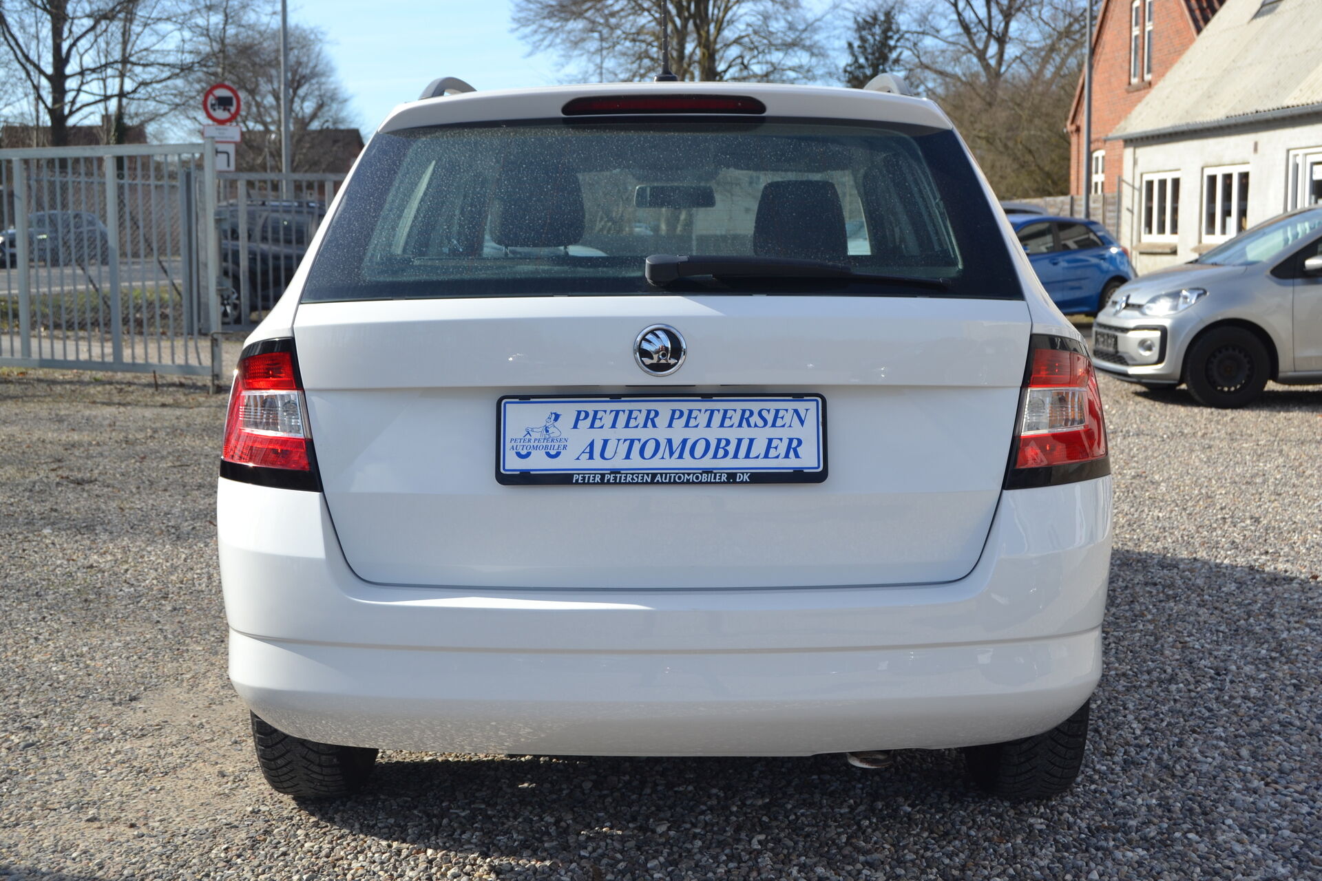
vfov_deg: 29.9
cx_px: 661
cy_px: 440
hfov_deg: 43.6
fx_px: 1652
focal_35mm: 45
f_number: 8
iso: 100
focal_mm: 30
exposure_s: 1/250
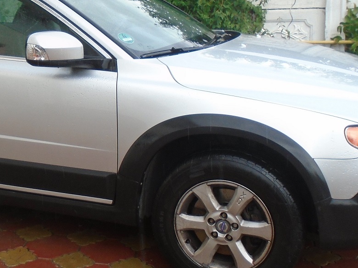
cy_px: 126
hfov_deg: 31.2
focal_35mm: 60
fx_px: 620
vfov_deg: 24.4
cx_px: 62
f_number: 3.2
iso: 100
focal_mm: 4.6
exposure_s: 1/160
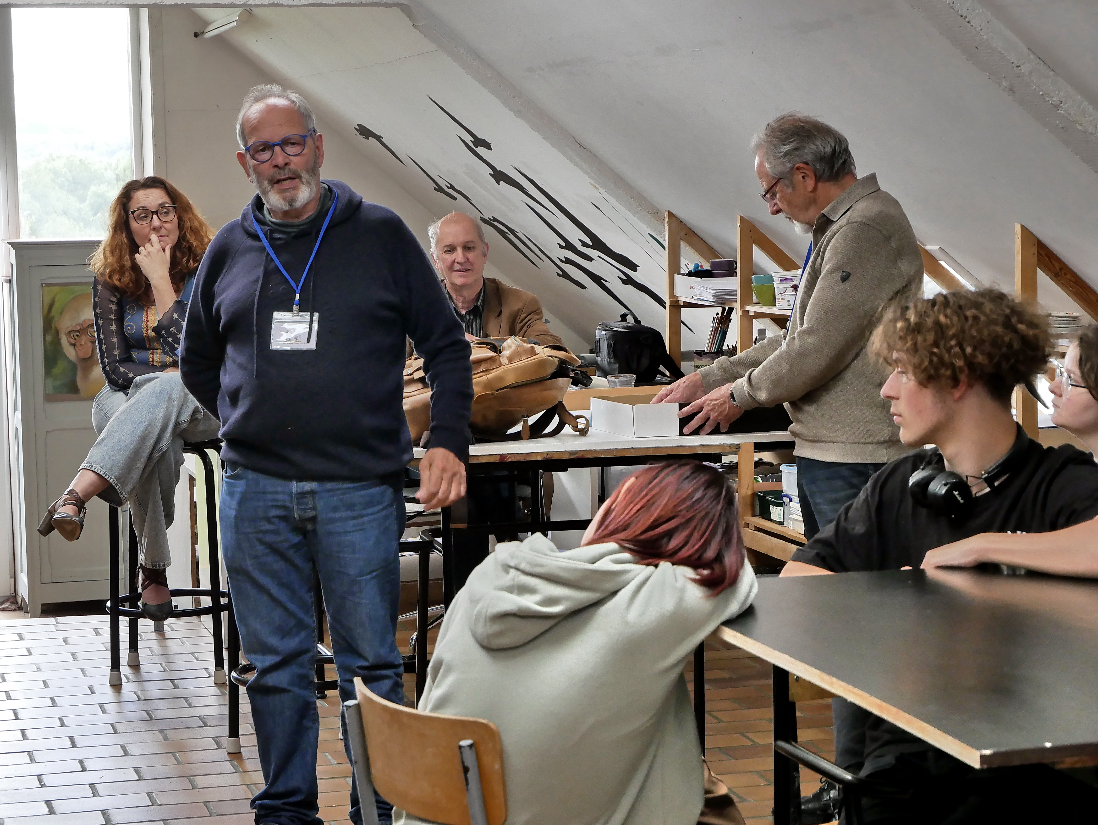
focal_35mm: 84
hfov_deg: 23.3
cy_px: 412
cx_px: 549
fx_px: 2666
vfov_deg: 17.6
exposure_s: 1/125
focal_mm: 42
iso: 800
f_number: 5.5
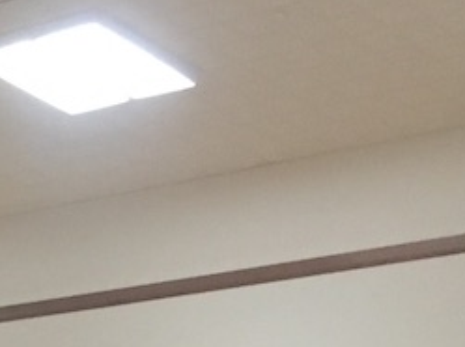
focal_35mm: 175
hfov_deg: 10.6
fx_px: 2347
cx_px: -394
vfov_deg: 7.8
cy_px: 833
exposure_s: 1/30
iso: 125
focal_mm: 4.15
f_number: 2.2
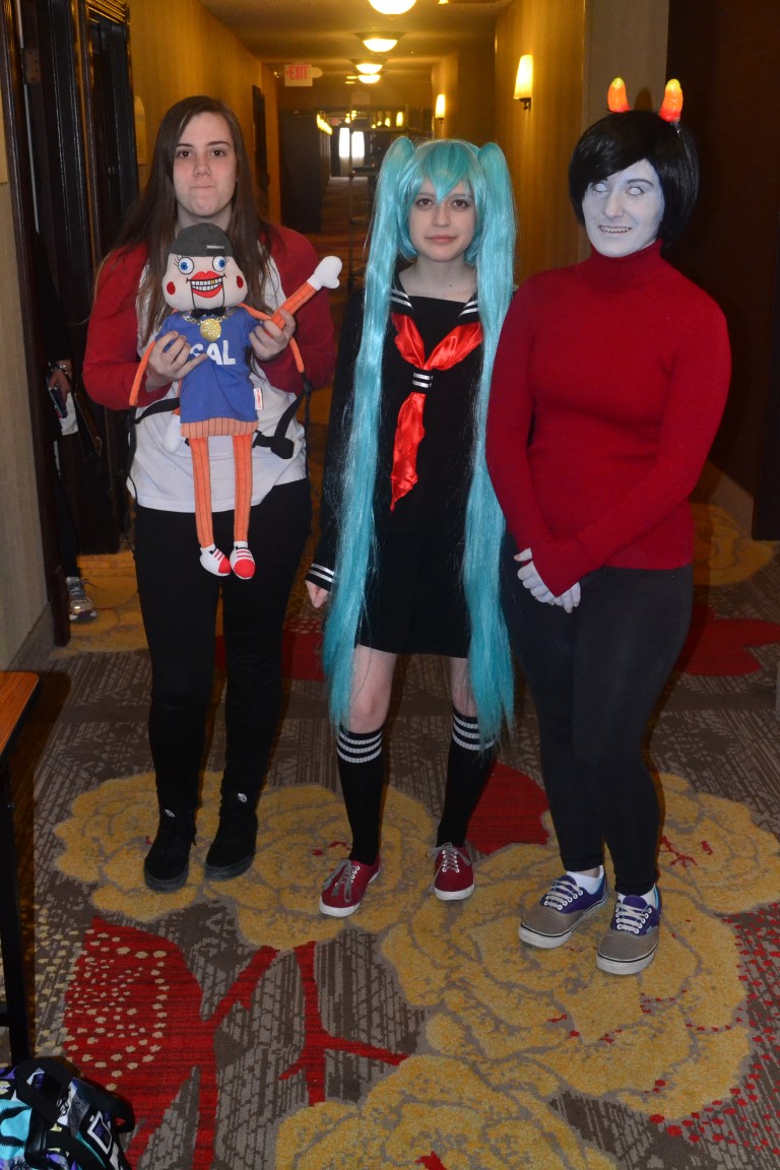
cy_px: 585
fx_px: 1365
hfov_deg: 31.9
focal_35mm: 42
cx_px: 390
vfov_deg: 46.4
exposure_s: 1/60
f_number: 7.1
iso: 3200
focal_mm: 28
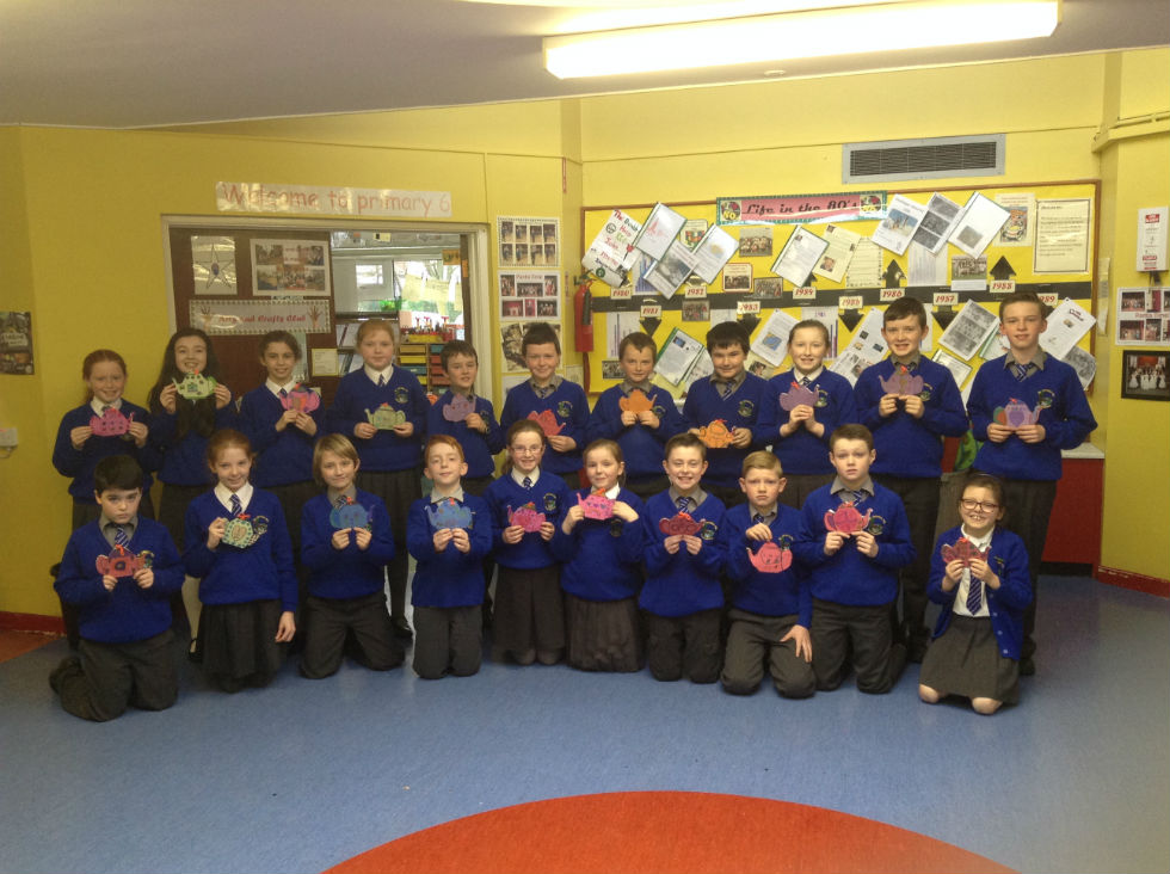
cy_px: 437
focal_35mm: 33
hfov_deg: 55.4
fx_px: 1114
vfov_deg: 42.8
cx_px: 585
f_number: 2.4
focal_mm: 3.3
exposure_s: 1/24
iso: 64
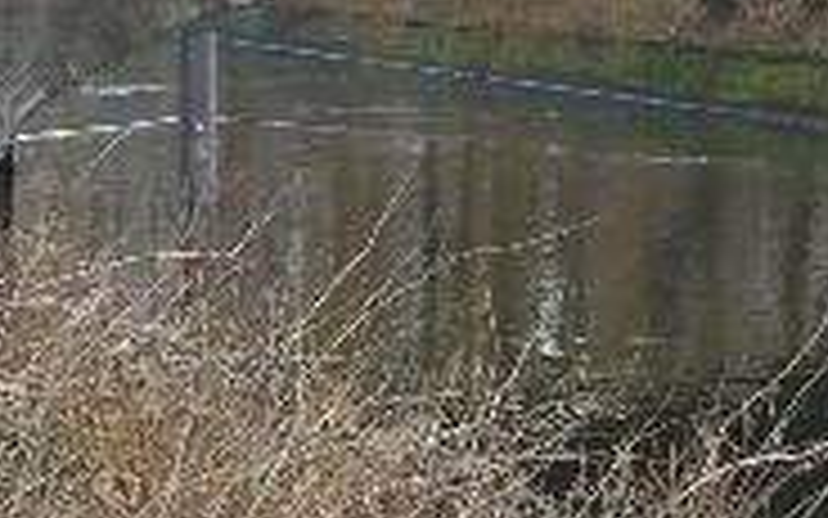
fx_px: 5416
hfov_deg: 8.7
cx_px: 720
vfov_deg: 5.5
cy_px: 162
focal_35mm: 240
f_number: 4
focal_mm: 14.2
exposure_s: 1/80
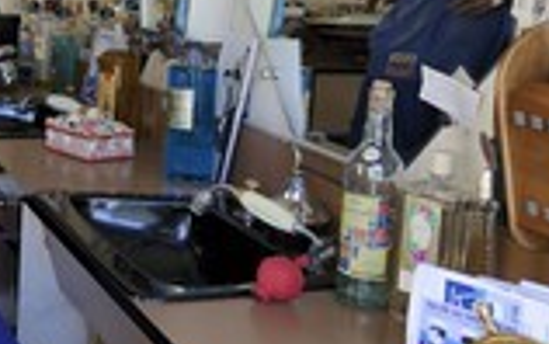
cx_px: -160
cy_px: 42
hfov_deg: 26.7
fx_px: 973
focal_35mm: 65
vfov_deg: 19.7
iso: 400
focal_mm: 24
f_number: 4.5
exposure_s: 1/80
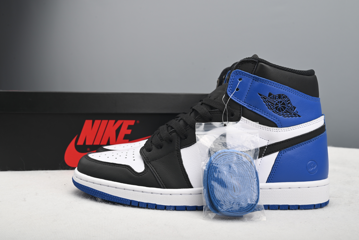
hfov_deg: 49.5
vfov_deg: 34.2
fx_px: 389
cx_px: 180
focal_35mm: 39
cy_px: 120
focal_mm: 39
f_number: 11
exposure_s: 1/200
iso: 100
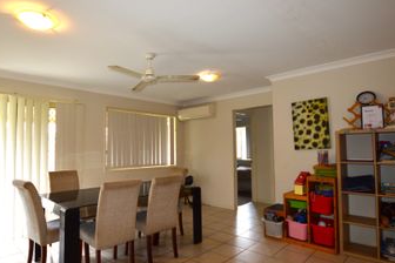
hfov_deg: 81.1
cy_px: 137
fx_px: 230
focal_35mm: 21
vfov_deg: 59.5
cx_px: 187
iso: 400
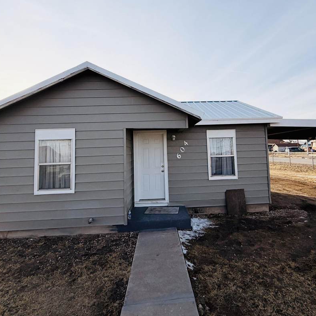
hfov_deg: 74.6
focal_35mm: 20
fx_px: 207
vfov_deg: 74.5
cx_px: 173
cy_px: 137
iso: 20
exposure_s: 1/955
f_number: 2.2
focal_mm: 2.22
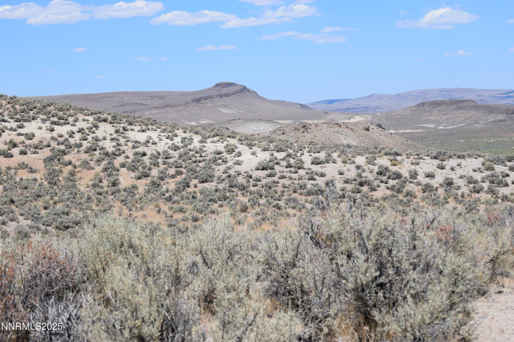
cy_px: 171
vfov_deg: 16.6
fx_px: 1178
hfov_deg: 24.6
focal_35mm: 82
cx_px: 257
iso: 200
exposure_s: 1/500
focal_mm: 55
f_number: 11
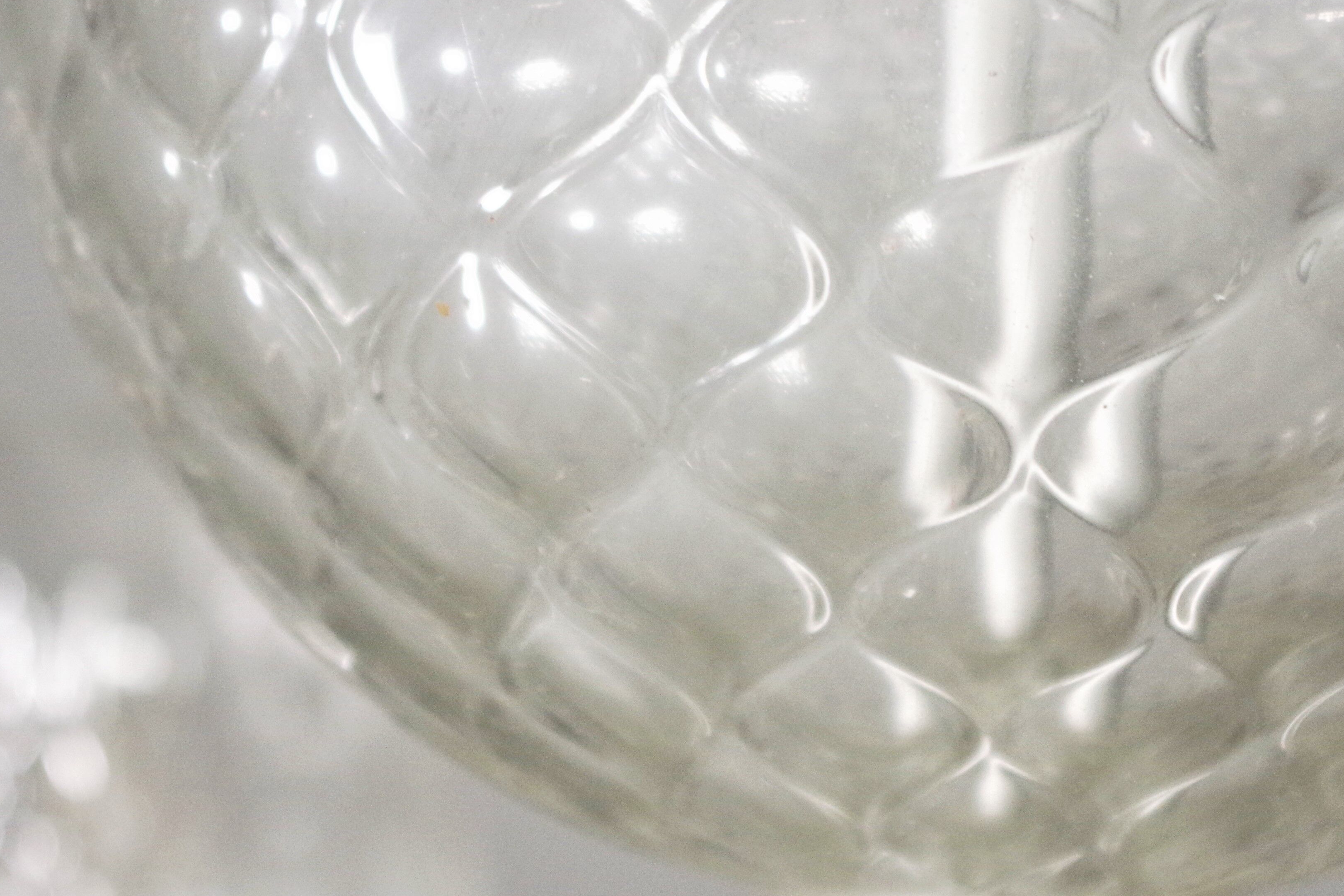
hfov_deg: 18.4
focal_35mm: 111
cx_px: 663
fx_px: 4144
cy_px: 359
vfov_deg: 12.3
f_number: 4.5
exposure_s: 1/80
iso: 800
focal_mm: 40
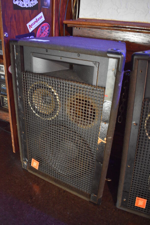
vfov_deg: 61.9
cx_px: 75
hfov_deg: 43.7
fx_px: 187
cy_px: 112
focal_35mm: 30
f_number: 3.5
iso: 3200
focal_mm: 20
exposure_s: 1/6
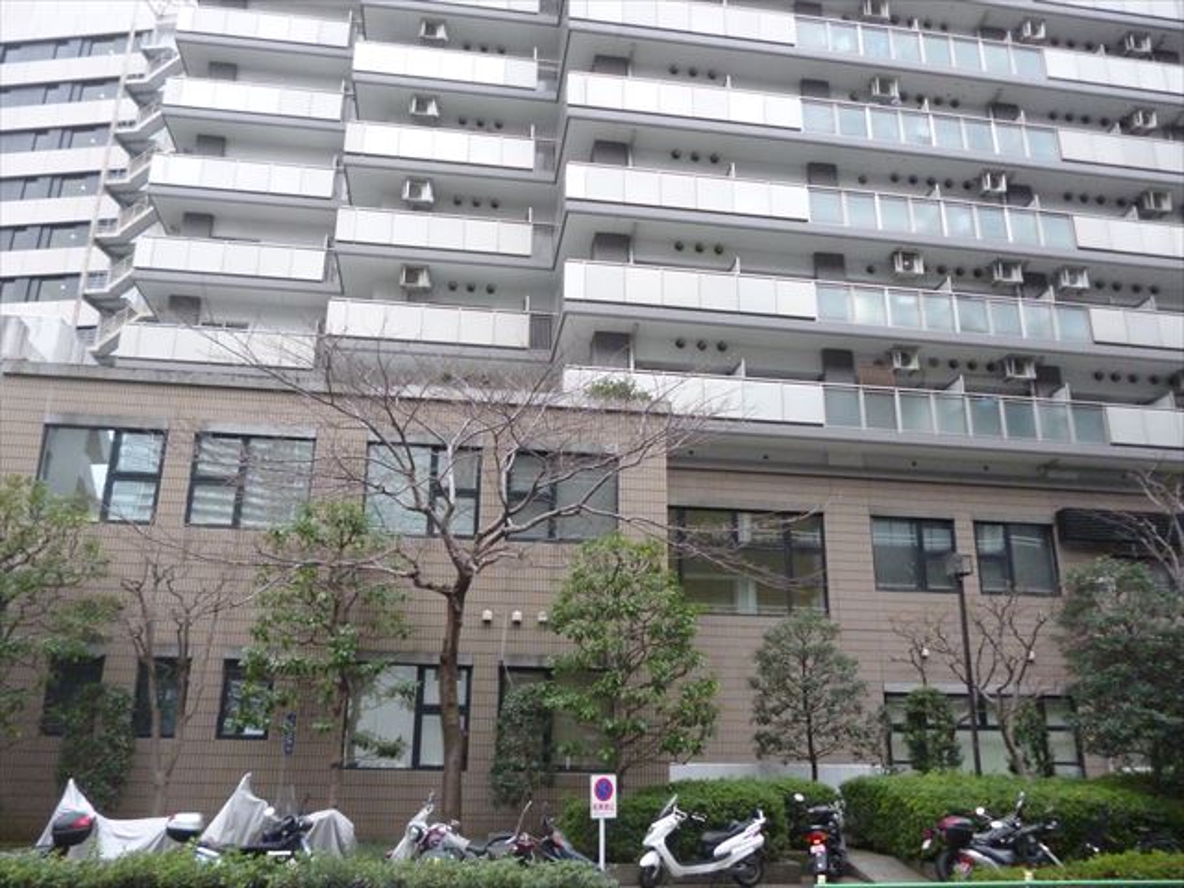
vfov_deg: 49.7
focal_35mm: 28
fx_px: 958
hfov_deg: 63.4
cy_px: 444
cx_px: 592
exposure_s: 1/60
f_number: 3.1
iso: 500
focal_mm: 5
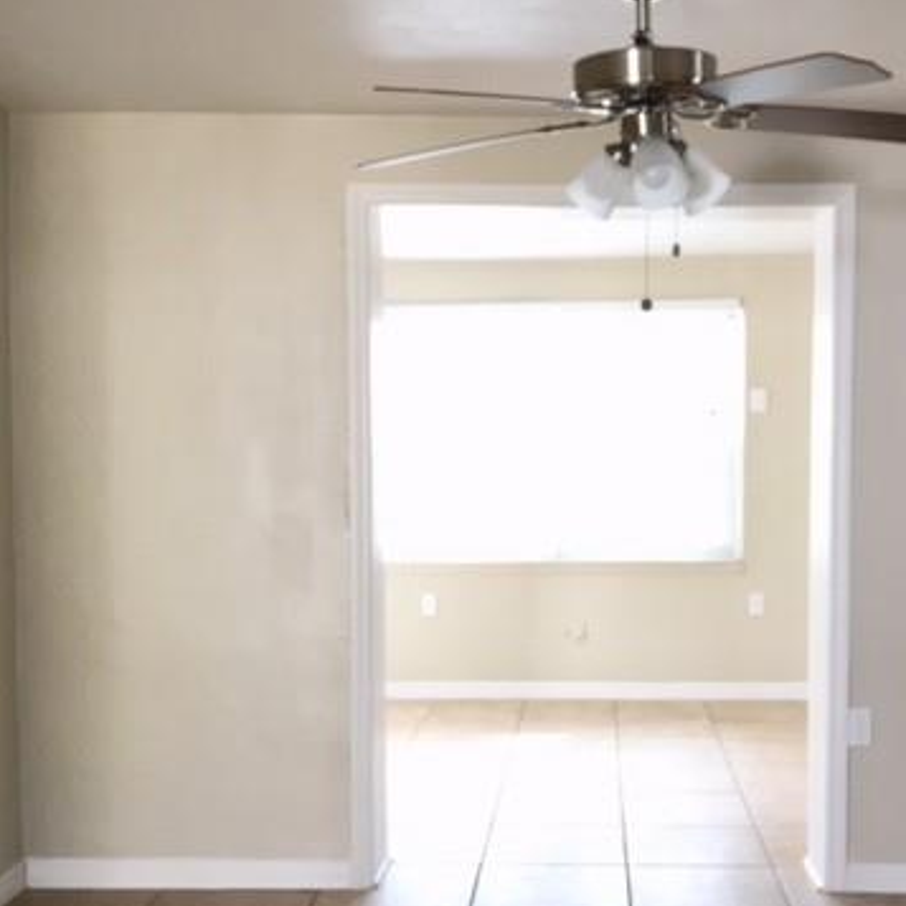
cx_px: 561
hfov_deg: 36.6
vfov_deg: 36.7
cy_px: 518
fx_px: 1362
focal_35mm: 46
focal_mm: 4.15
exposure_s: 1/30
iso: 50
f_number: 2.2
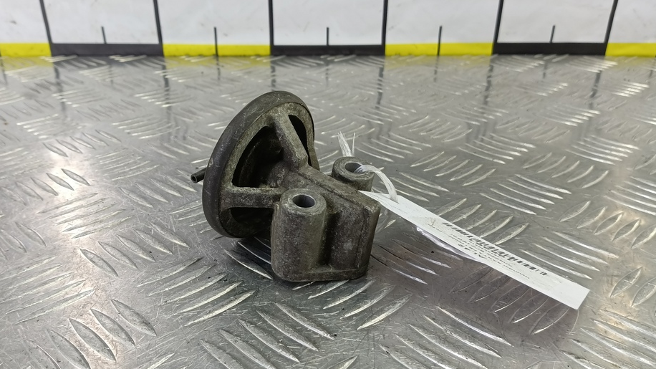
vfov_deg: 41.3
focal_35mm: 28
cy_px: 216
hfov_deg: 67.9
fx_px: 487
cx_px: 309
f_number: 1.6
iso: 139
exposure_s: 1/50
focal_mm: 4.11
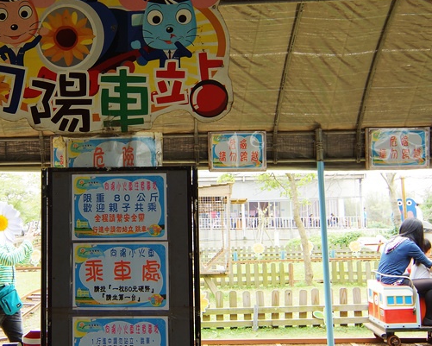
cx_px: 128
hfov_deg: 39.6
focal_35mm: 46
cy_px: 175
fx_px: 588
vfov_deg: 32.8
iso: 100
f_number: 4
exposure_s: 1/125
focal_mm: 16
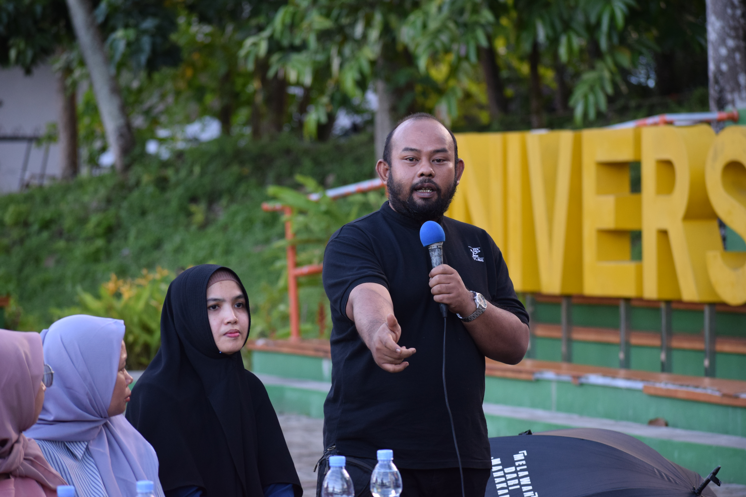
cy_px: 248
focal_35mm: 188
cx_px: 373
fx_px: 3885
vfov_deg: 7.3
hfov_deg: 11.0
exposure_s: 1/160
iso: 800
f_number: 4.8
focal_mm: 125
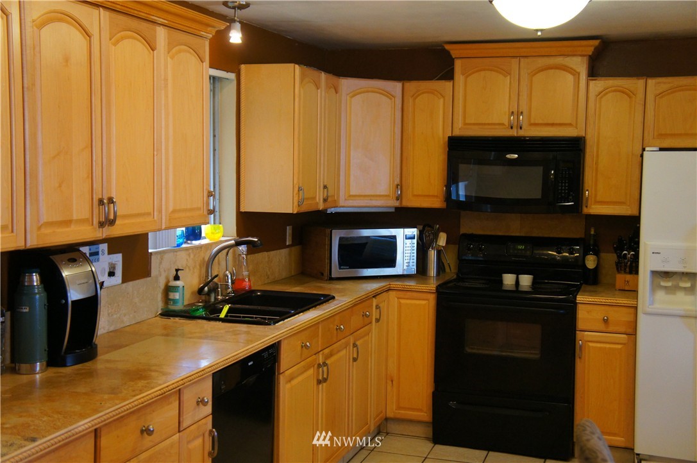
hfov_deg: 42.4
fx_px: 899
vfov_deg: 28.9
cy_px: 232
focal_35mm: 46
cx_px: 348
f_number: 4
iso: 1250
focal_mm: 31
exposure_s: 1/160
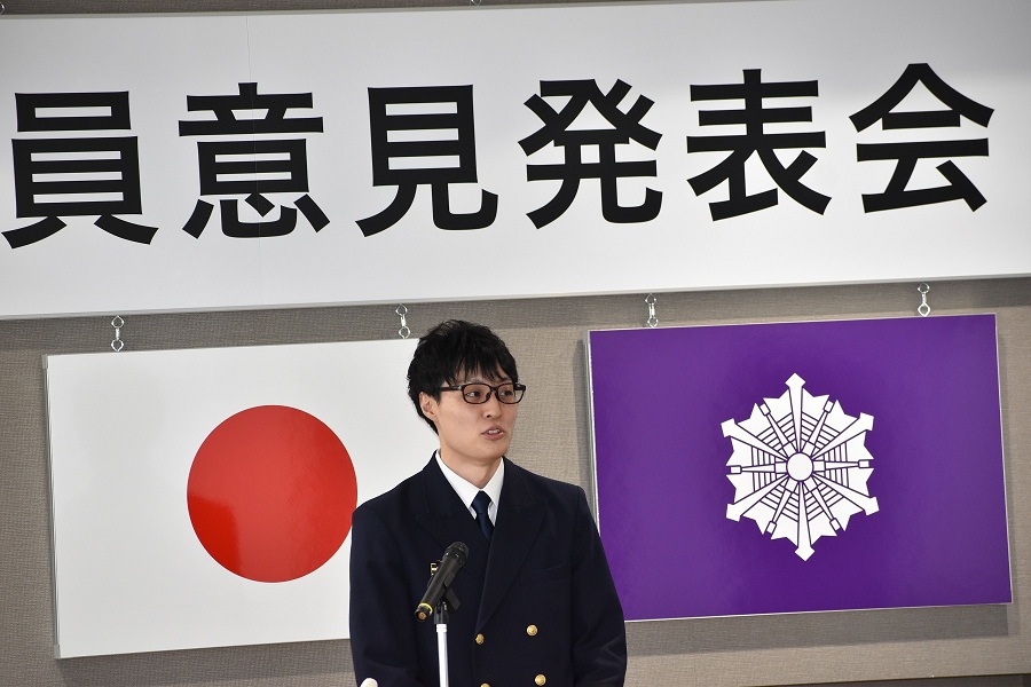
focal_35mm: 248
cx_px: 516
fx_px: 7088
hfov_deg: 8.3
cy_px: 344
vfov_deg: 5.6
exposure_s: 1/200
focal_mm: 165
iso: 1250
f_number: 5.6
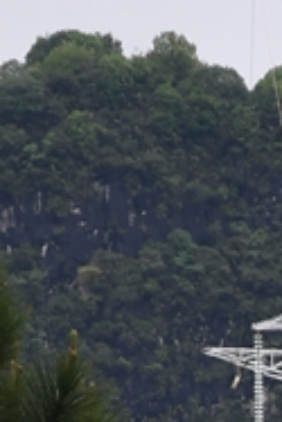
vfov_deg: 1.8
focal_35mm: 1121
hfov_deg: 1.2
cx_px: 496
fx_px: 13146
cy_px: 790
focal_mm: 100
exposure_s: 1/320
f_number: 5.6
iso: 200
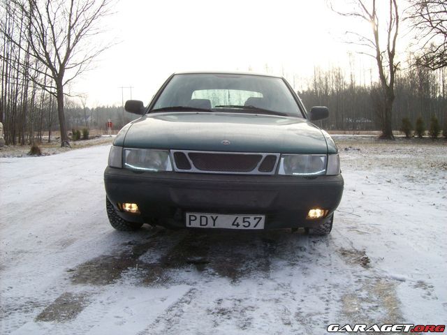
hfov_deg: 51.4
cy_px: 168
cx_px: 224
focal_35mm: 36
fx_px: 465
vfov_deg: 39.7
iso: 80
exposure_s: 1/244
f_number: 4.8
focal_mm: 6
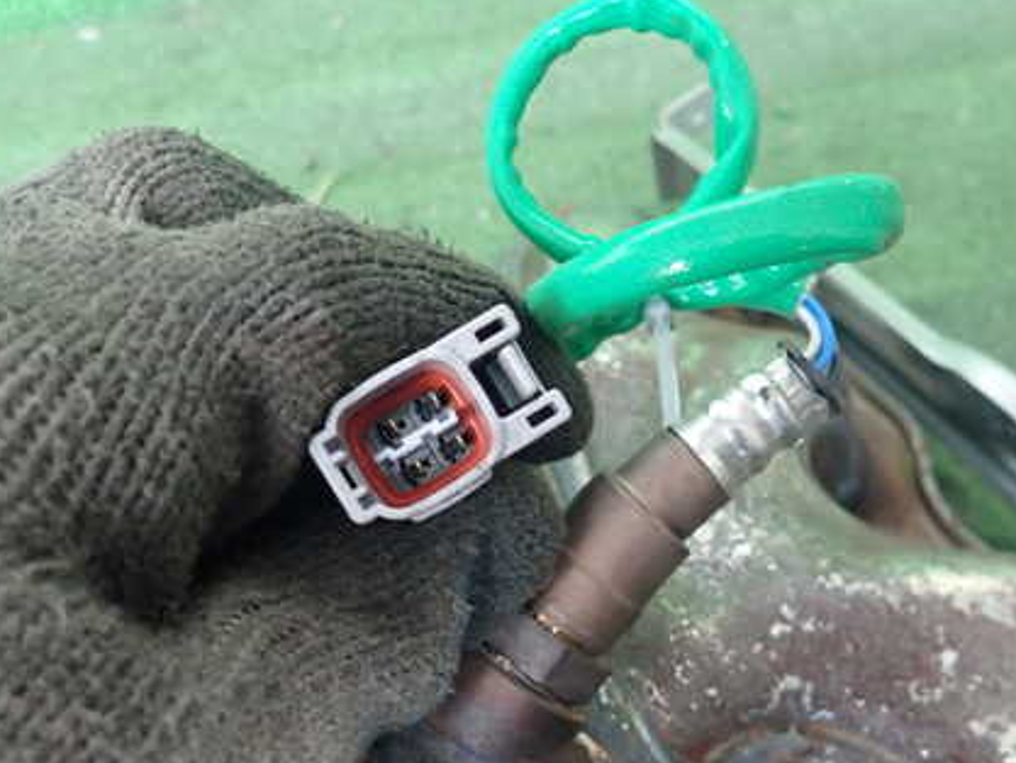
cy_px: 480
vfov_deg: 39.4
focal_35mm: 36
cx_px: 543
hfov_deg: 51.3
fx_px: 1057
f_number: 2
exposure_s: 1/30
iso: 500
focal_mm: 4.5
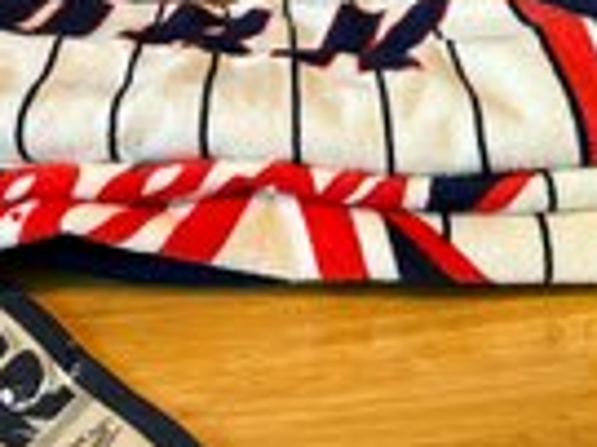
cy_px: -108
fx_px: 1051
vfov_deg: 21.9
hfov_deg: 31.7
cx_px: 285
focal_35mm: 61
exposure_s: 1/60
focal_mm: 6.86
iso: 400
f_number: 1.78
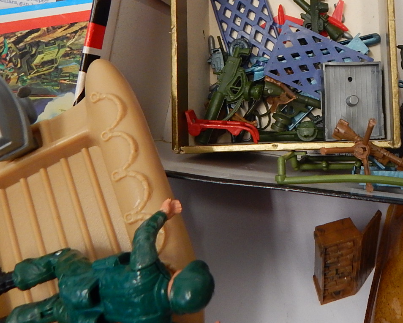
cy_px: 87
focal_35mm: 36
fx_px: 430
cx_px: 311
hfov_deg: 48.0
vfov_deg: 40.2
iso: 360
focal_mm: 4
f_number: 3
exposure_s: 1/30
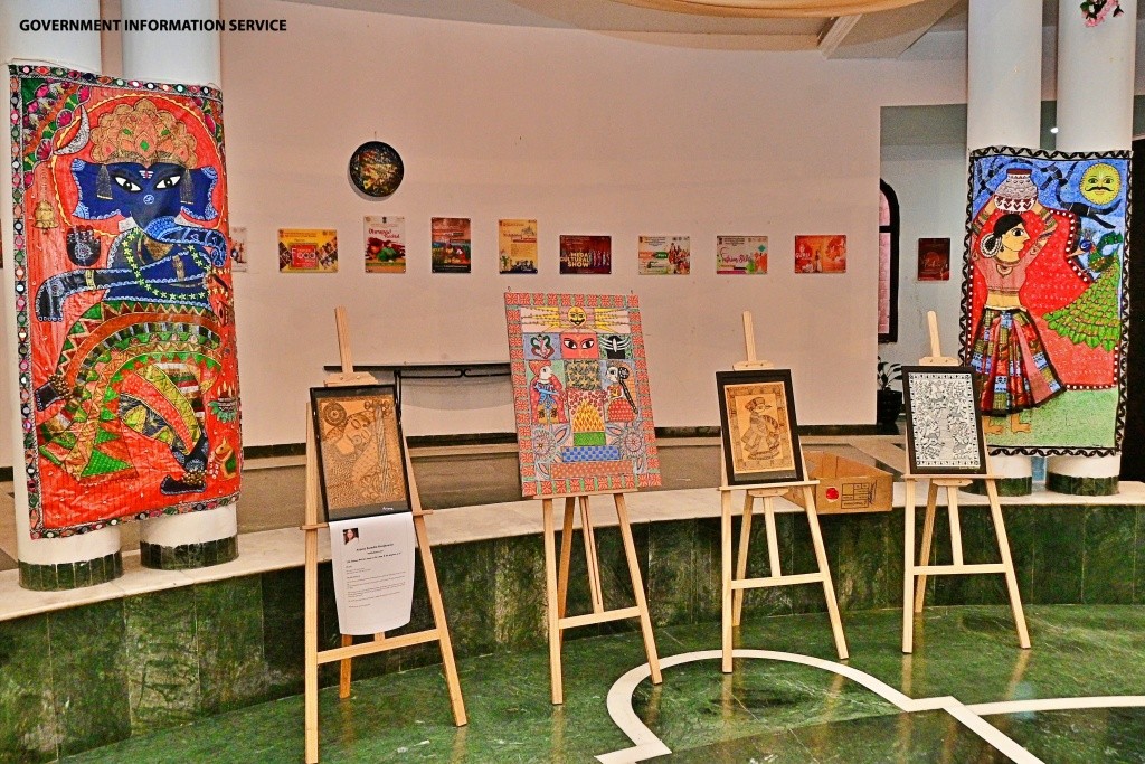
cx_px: 572
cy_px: 382
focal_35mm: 30
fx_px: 954
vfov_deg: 43.6
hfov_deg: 61.9
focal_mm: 20
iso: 2500
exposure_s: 1/200
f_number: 6.3
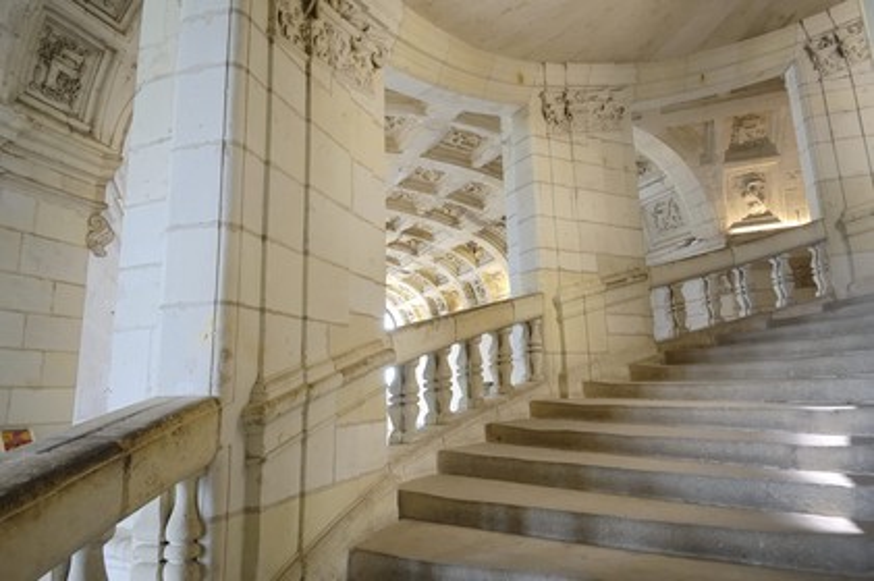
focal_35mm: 20
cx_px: 437
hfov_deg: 85.5
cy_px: 290
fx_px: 473
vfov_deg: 63.1
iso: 100
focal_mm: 13
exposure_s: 1/2
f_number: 8
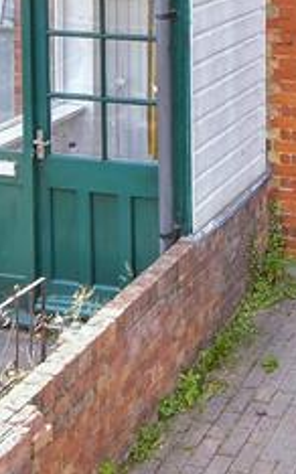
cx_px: 420
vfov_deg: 27.1
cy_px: -94
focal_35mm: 67
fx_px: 866
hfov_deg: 17.7
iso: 320
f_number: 10
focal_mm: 10
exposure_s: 1/60
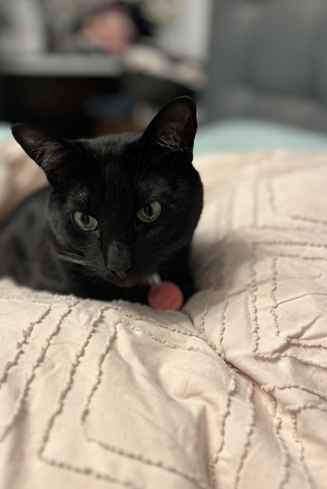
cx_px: 141
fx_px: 408
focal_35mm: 30
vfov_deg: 61.9
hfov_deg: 43.5
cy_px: 247
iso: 320
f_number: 1.6
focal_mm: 5.1
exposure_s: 1/60
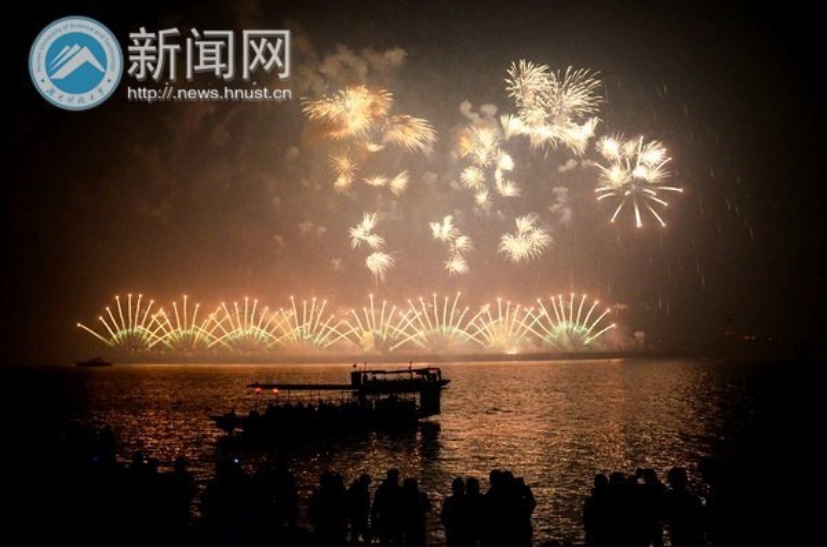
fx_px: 619
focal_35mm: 27
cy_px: 274
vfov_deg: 47.7
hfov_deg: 67.5
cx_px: 414
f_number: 3.5
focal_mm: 18
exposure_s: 1/200
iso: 2000
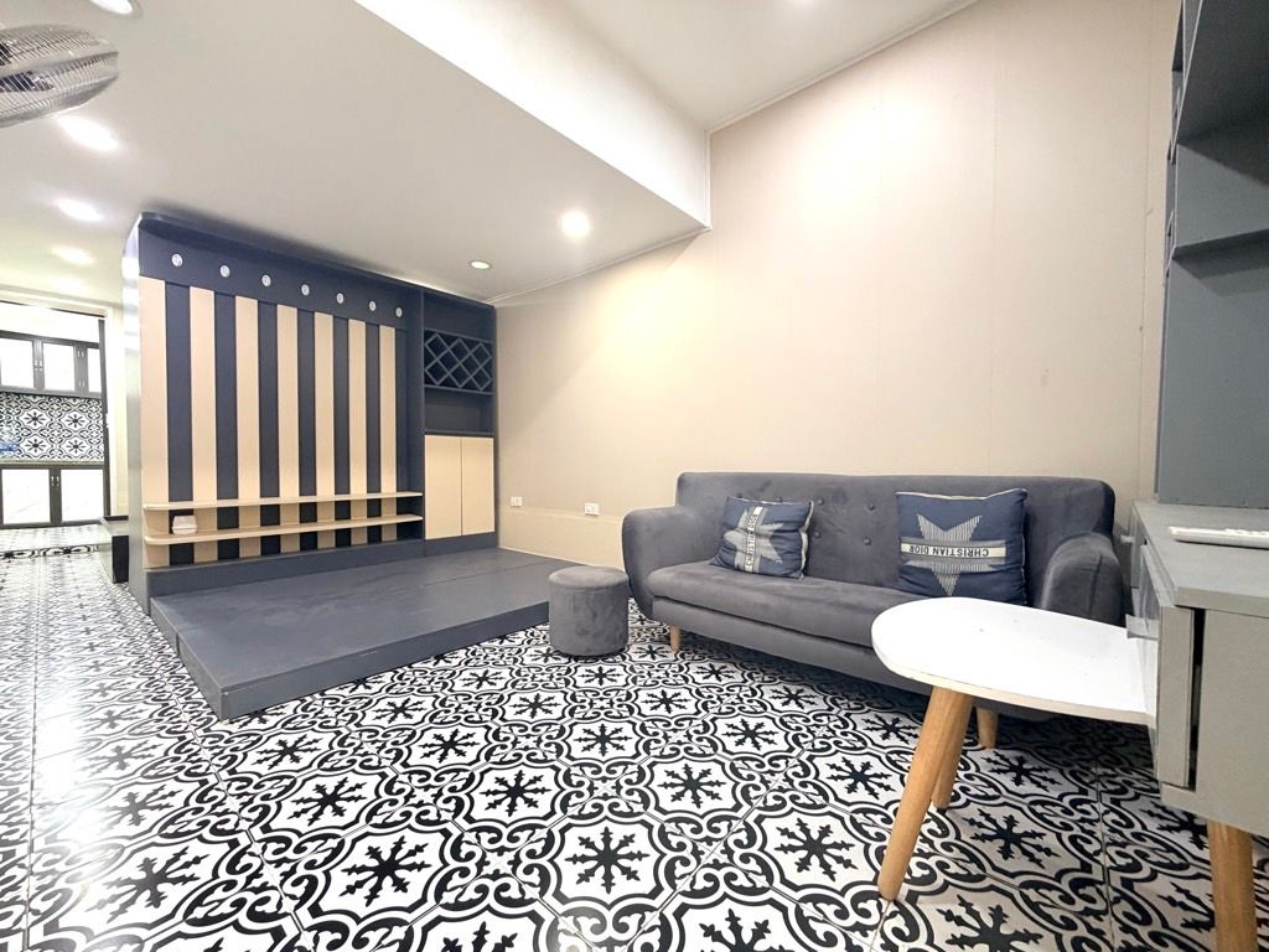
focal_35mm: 14
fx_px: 513
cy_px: 476
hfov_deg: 102.1
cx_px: 634
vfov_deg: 85.7
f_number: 2.2
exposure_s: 1/50
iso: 250
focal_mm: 2.22
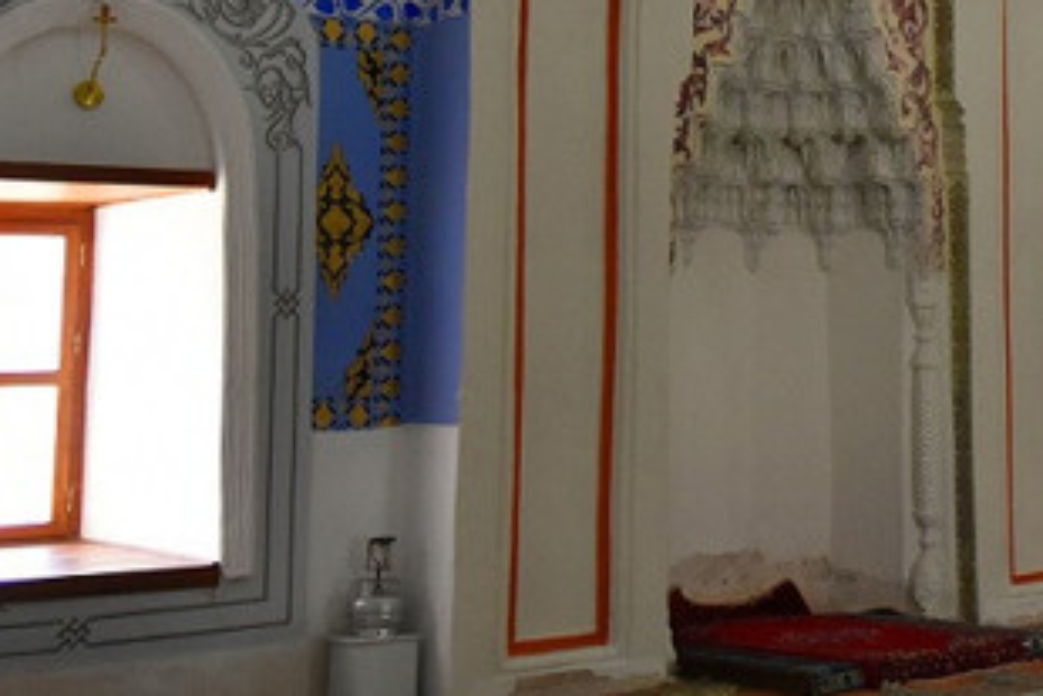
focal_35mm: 67
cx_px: 1050
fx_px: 1942
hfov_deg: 28.2
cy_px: 25
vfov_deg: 19.8
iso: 800
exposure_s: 1/60
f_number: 4
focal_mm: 18
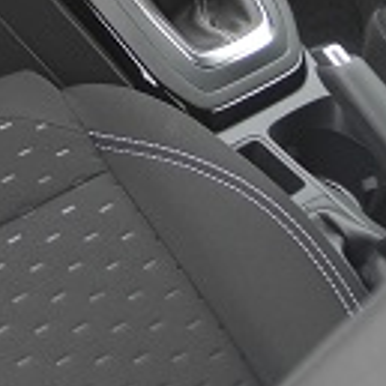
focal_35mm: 123
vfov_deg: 13.2
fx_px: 1552
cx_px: -245
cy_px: -227
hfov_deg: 13.2
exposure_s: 1/40
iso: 100
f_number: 2.8
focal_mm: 6
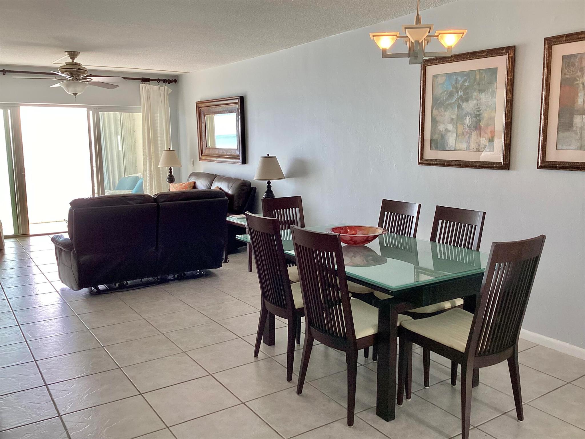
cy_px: 220
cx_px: 292
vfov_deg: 45.4
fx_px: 524
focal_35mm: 31
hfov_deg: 58.4
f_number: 2.4
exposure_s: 1/120
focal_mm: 3.3
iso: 64
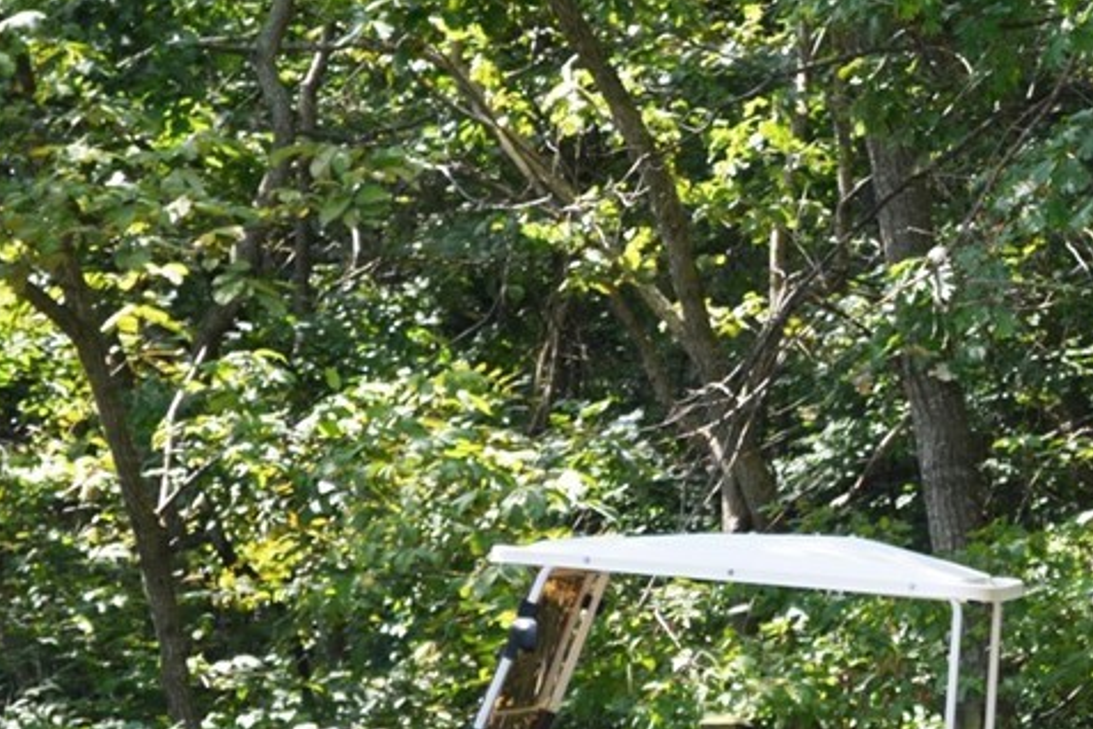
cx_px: 1225
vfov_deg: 7.3
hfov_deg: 10.8
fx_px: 5712
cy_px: 441
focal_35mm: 188
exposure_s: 1/125
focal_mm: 55
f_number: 5.6
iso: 250
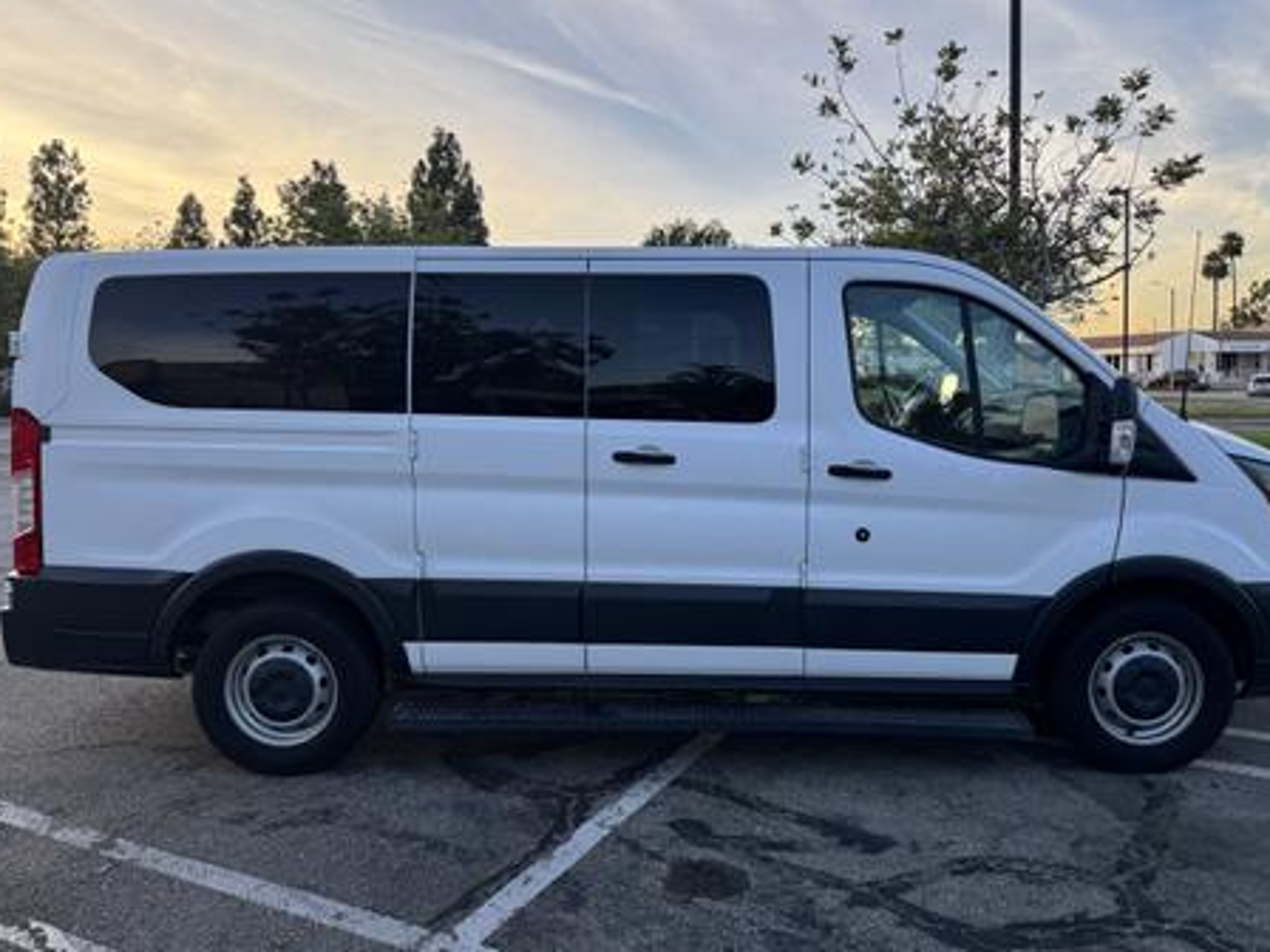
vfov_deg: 51.3
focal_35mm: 27
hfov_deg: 65.3
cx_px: 678
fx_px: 991
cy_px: 445
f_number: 1.78
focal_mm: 6.76
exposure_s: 1/773
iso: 80
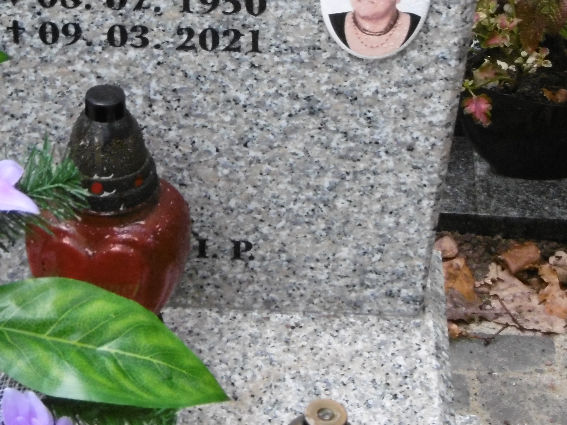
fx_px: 1654
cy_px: 5
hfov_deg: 19.4
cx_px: 224
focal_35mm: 101
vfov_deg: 14.4
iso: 400
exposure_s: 1/60
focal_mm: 7.7
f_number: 3.8
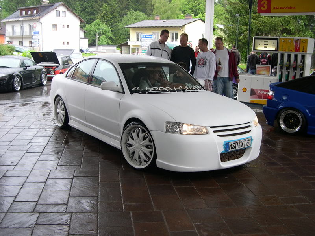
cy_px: 118
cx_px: 158
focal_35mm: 38
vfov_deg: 37.7
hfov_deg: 49.0
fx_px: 346
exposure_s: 1/42.3
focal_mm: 8
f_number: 2.8
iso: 100
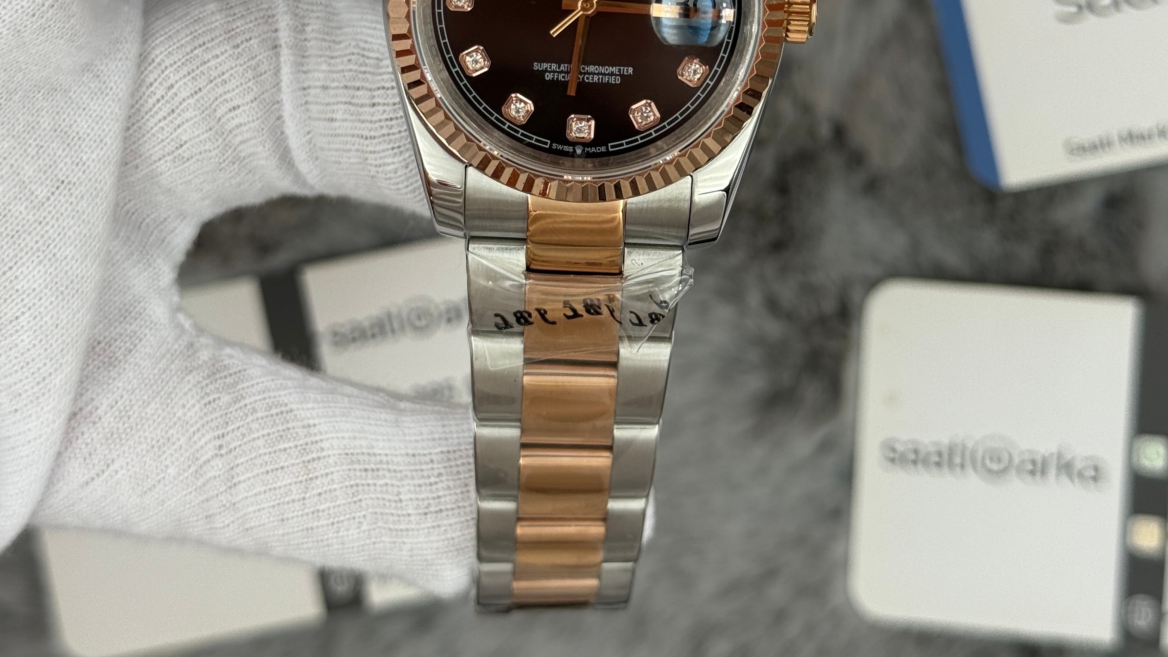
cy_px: 24
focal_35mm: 70
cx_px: 582
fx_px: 2168
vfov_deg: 16.9
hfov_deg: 30.2
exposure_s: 1/837
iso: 64
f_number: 1.78
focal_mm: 6.76
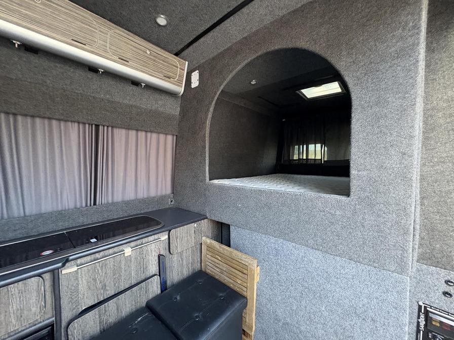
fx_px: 184
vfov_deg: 85.7
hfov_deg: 102.1
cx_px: 227
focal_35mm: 14
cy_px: 170
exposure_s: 1/60
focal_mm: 2.22
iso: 500
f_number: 2.2
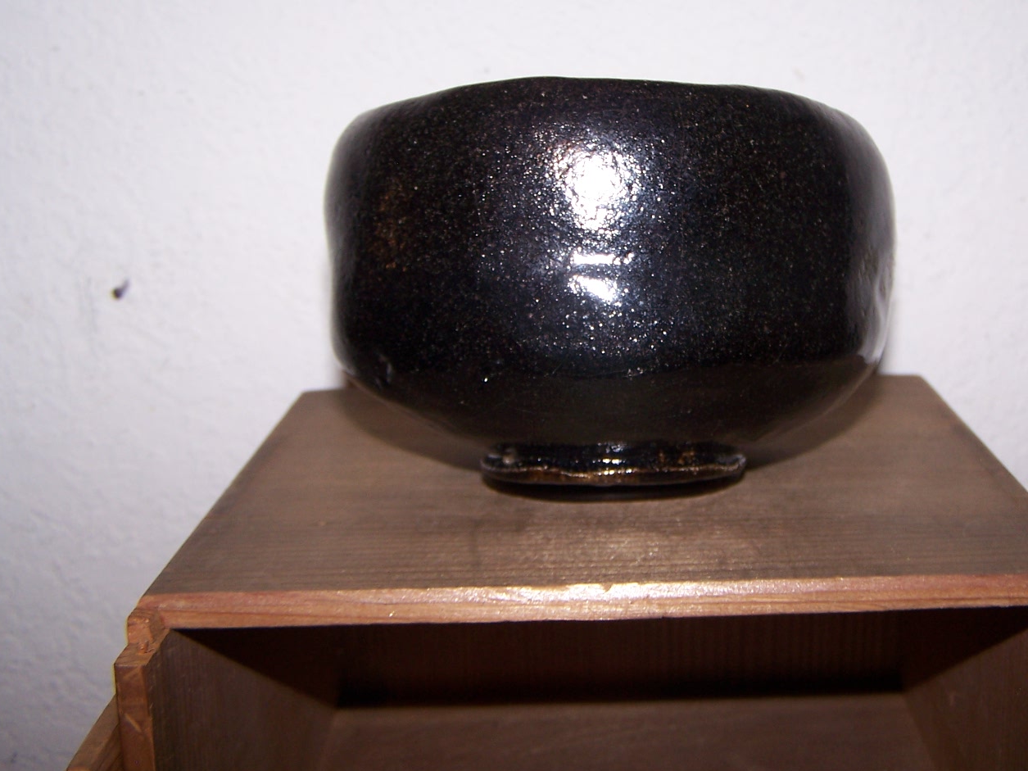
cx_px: 602
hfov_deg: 40.3
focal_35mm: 47
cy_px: 306
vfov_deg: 30.8
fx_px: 1396
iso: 80
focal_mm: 6.3
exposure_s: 1/60
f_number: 2.8
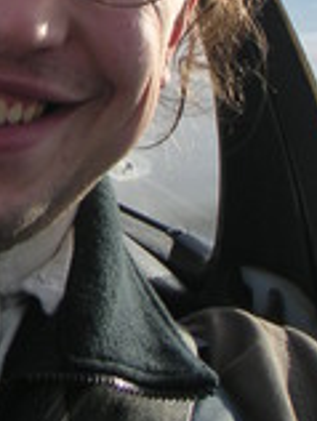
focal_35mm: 120
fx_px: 1461
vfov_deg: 15.9
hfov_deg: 11.9
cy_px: -48
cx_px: -151
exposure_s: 1/750
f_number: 2.8
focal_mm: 6
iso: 50
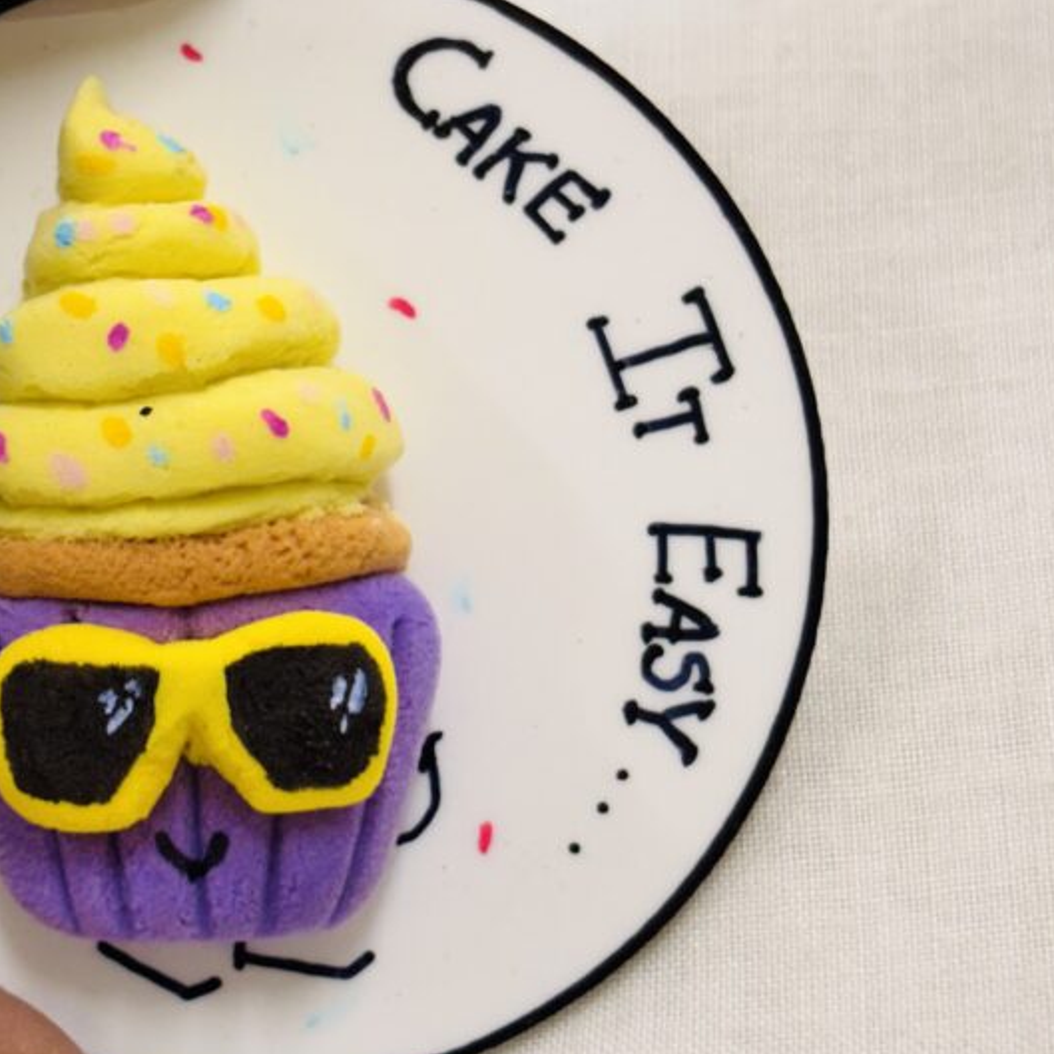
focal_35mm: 89
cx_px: 315
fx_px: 3066
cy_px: 438
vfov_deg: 19.5
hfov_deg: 19.4
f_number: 1.6
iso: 50
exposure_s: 1/50
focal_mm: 5.96
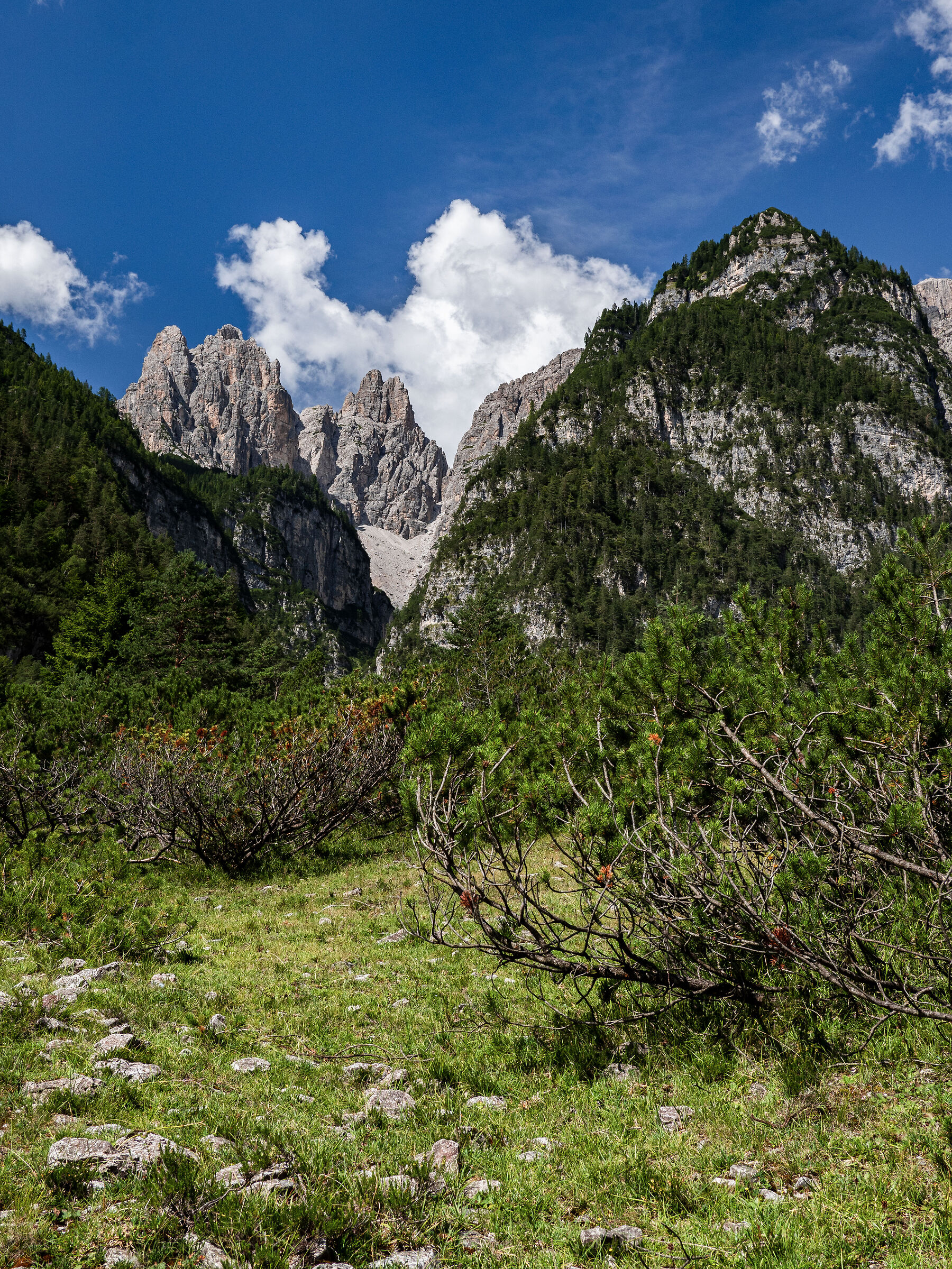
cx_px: 476
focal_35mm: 40
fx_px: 1467
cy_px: 634
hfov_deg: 36.0
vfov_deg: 46.8
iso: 200
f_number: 8
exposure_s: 1/160
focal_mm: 20
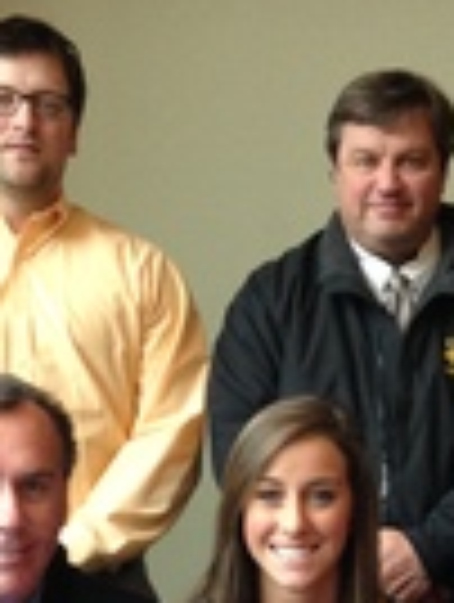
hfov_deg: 12.6
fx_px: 2057
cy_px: 774
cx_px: 234
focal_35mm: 118
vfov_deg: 15.9
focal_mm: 4.12
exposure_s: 1/20
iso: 100
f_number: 2.4
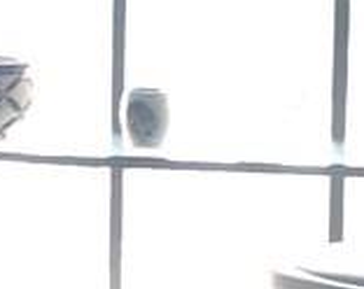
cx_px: -243
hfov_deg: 8.4
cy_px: -5
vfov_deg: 6.8
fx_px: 2418
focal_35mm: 225
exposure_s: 1/40
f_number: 2.4
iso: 50
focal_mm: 4.28
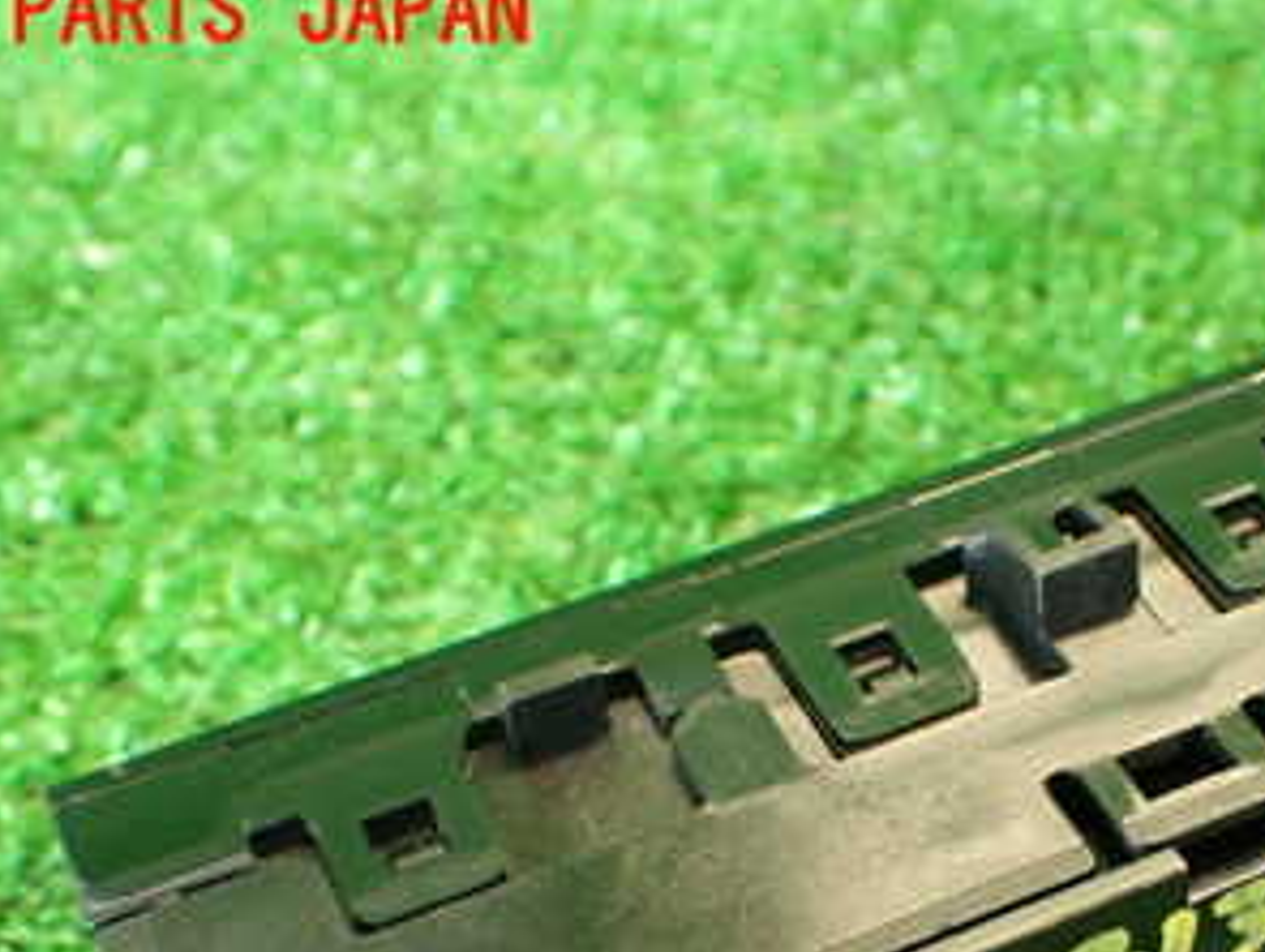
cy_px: 926
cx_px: 1038
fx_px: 2378
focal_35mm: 65
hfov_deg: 29.0
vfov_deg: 21.9
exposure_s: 1/30
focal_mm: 5.79
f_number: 2.4
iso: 500
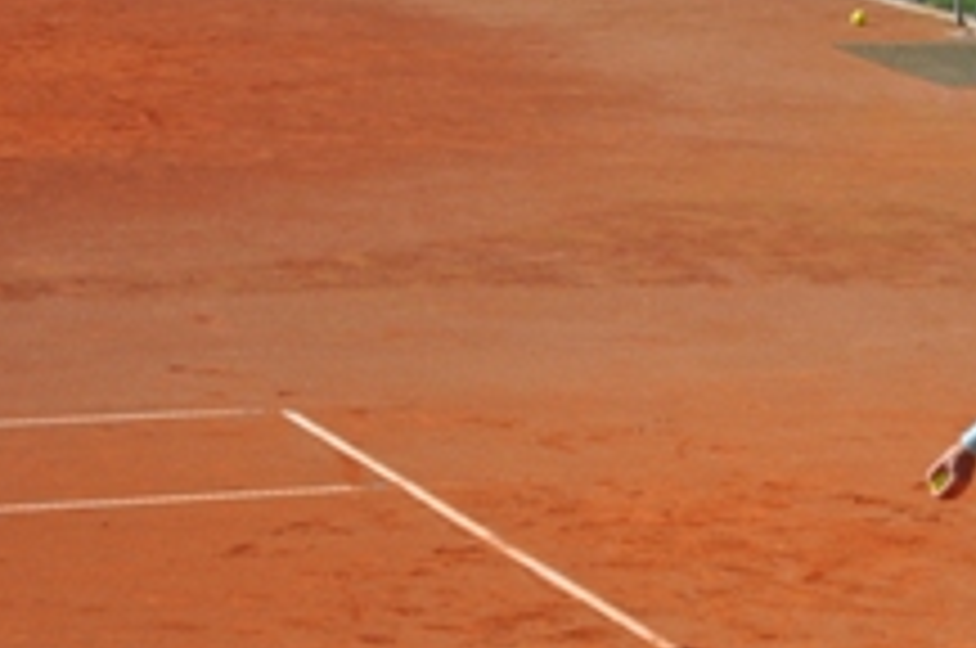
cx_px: 900
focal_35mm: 232
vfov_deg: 5.9
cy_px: 243
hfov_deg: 8.8
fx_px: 6281
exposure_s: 1/1600
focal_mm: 75
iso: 400
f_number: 6.3
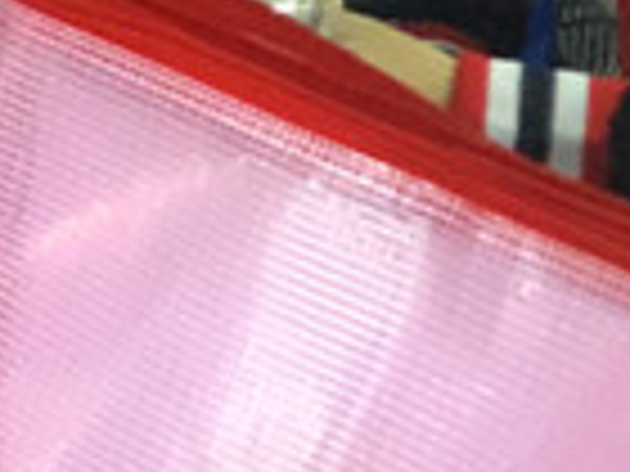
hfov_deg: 5.1
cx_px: -1251
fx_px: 6661
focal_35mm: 366
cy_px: 564
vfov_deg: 4.1
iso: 640
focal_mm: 6.6
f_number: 2.8
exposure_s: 1/33
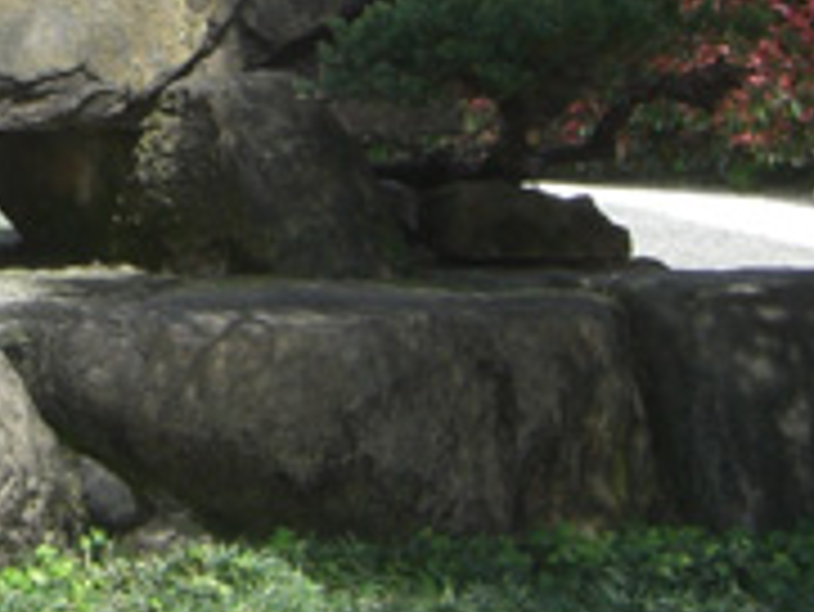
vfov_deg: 8.1
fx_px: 4283
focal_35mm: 182
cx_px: 90
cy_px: -112
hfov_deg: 10.8
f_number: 5.2
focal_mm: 9
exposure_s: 1/160
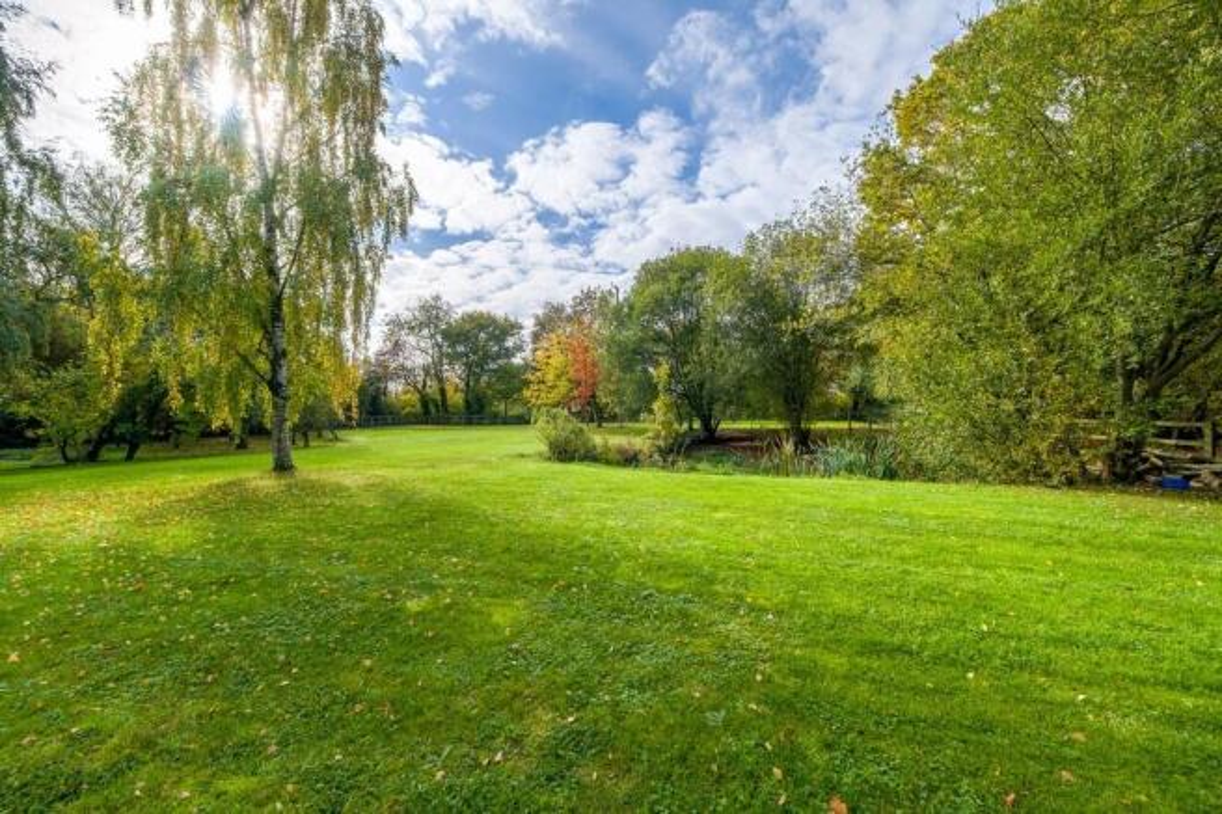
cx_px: 611
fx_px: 475
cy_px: 407
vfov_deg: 81.2
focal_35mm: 14
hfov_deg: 104.3
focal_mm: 9.4
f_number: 9
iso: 160
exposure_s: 1/320
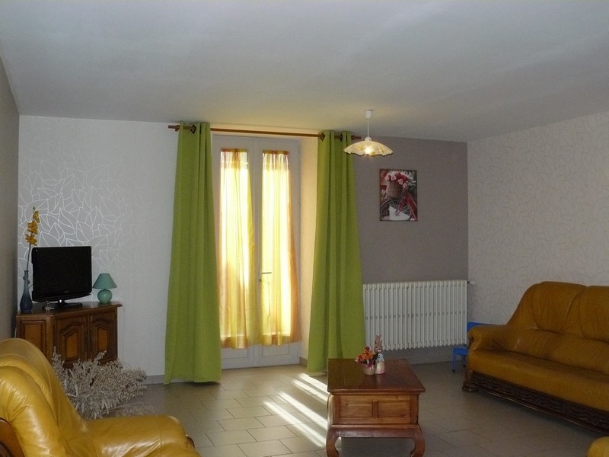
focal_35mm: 36
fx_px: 633
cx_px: 304
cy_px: 228
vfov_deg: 39.7
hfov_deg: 51.4
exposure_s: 1/250
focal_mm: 6
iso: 400
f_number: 5
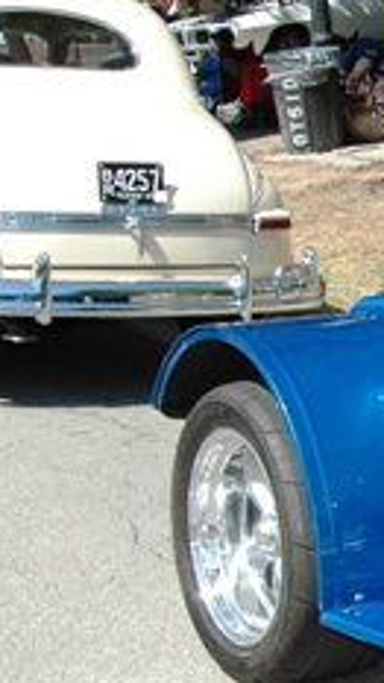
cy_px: 534
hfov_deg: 10.2
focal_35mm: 105
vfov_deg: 20.2
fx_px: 1901
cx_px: 897
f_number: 8
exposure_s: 1/400
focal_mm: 24
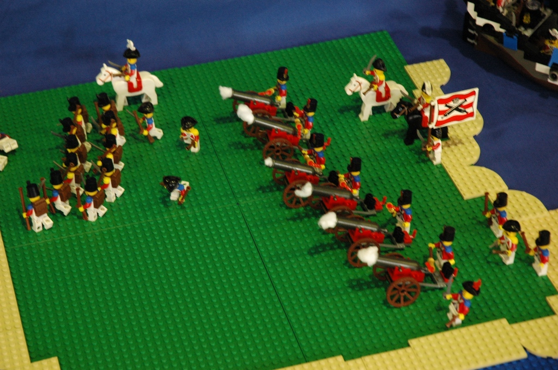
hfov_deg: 19.5
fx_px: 1625
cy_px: 185
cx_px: 279
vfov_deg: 13.0
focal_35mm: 105
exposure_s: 1/15
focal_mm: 70
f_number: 6.3
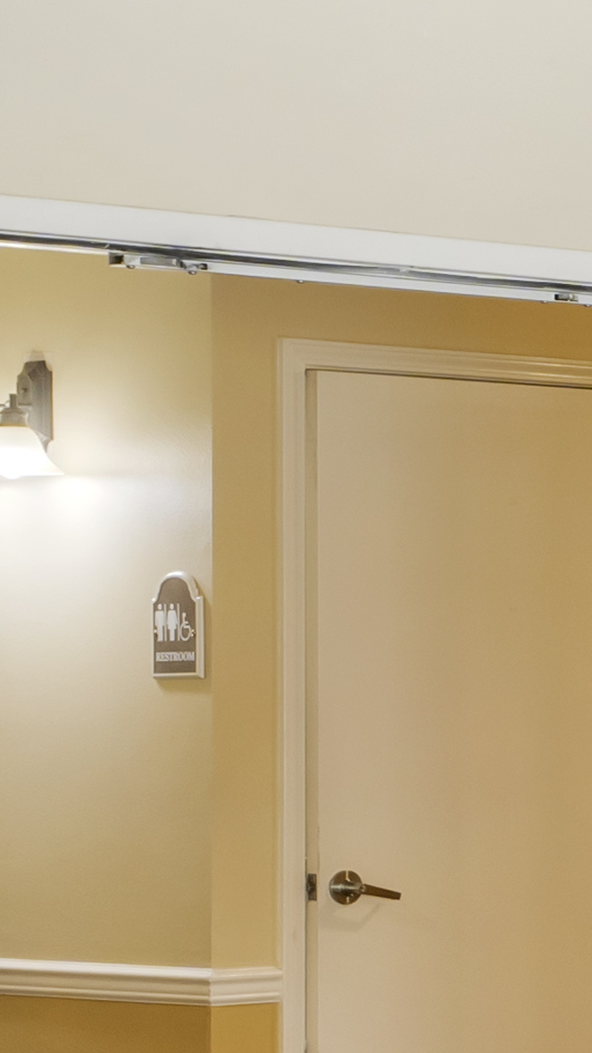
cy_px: 1015
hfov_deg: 6.5
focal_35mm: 137
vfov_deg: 15.4
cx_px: 2581
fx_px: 3824
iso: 800
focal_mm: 22
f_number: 11
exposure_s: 1/25
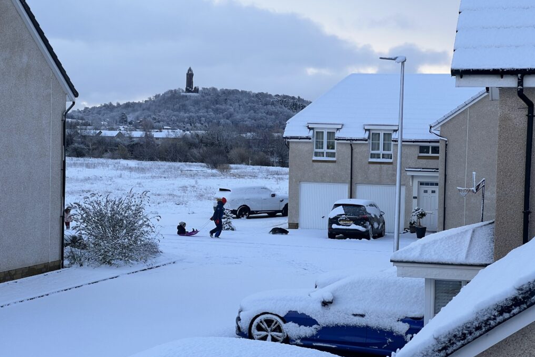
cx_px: 270
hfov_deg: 25.1
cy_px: 194
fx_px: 1204
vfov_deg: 16.9
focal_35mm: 81
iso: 32
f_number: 2.8
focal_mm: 9
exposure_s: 1/122
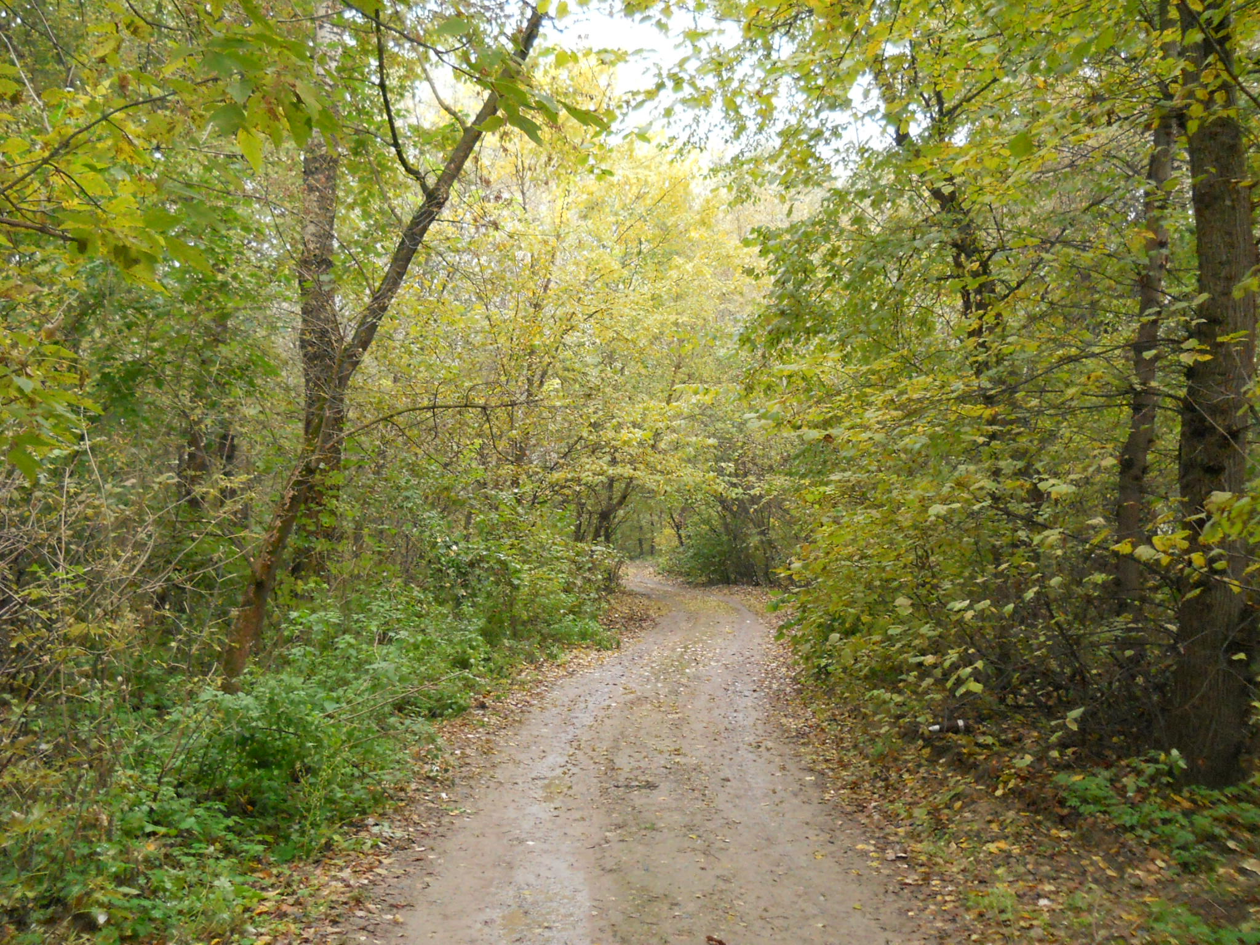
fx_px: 1492
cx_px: 630
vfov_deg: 35.1
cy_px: 472
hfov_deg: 45.8
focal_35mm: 41
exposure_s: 1/30
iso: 640
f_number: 3.1
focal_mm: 6.72
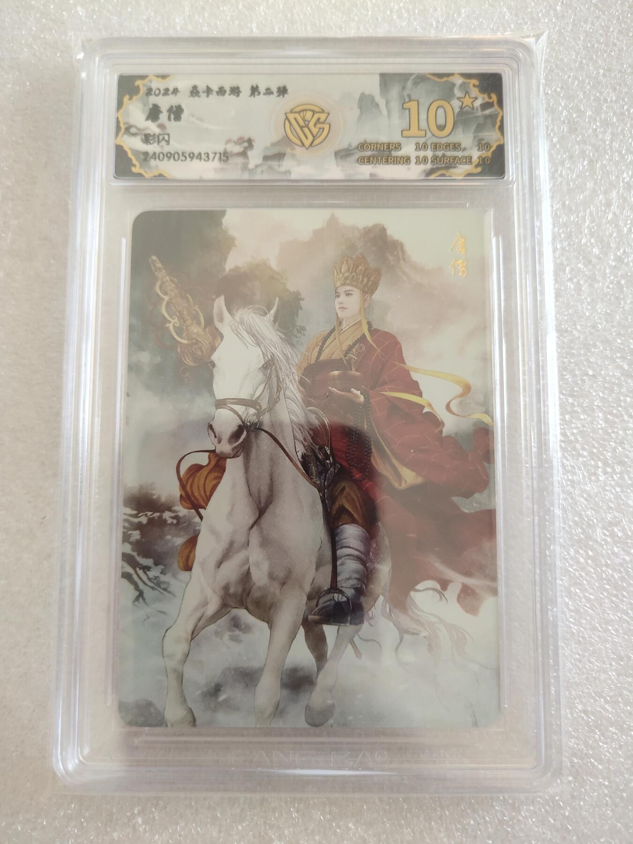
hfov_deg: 53.1
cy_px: 422
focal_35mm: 26
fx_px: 634
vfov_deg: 67.3
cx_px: 316
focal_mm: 4.27
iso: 214
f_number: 1.79
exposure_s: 1/100
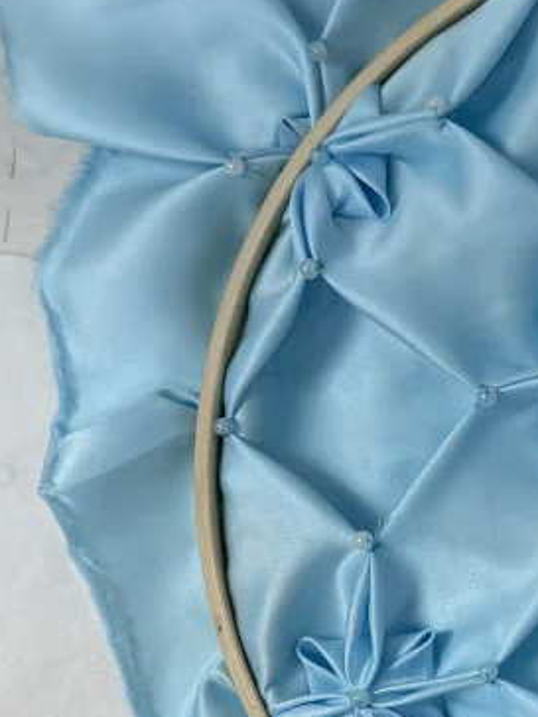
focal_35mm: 95
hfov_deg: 14.6
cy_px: 652
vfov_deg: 20.2
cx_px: 776
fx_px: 1969
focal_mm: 6.76
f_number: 1.78
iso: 64
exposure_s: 1/121
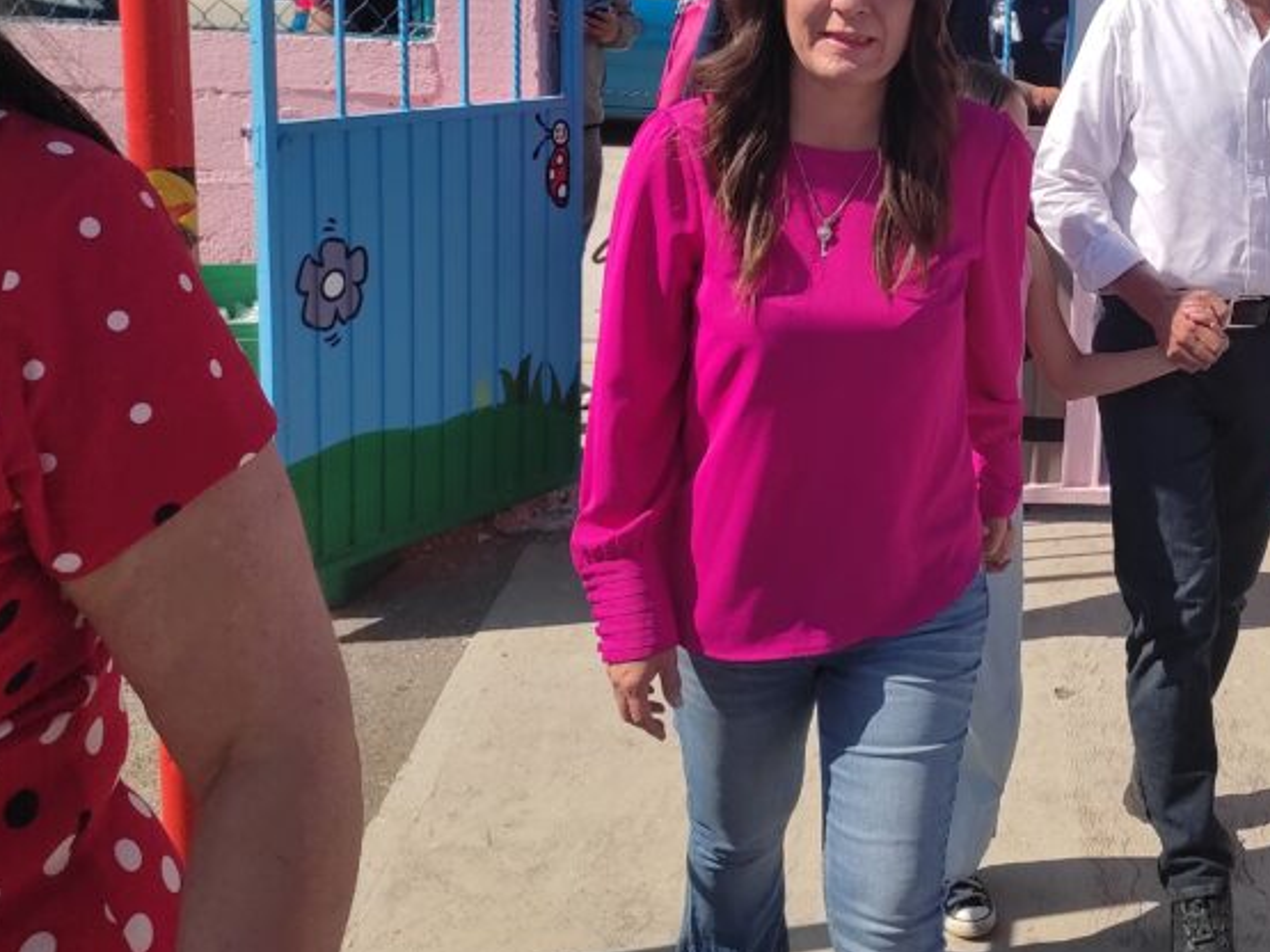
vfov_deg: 29.8
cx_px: 1119
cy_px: 233
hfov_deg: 37.3
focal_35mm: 48
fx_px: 1761
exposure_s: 1/1763
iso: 100
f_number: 1.79
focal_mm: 4.74
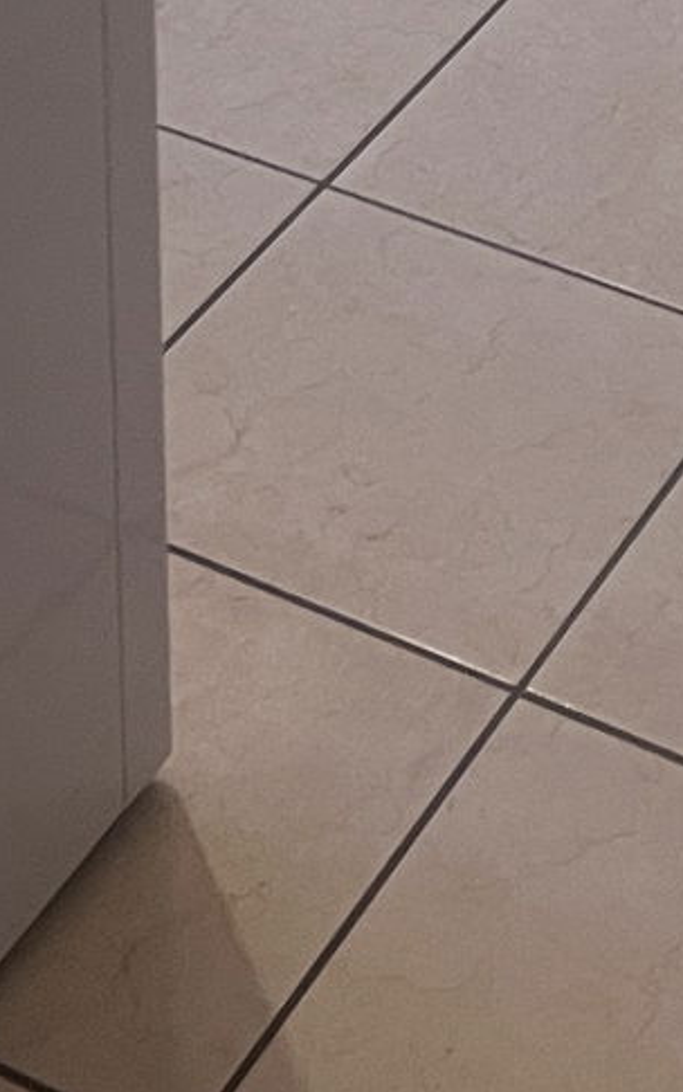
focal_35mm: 121
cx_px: 586
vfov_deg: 14.4
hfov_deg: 10.8
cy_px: -1075
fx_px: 3602
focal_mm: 5.7
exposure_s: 1/50
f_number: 1.5
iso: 250
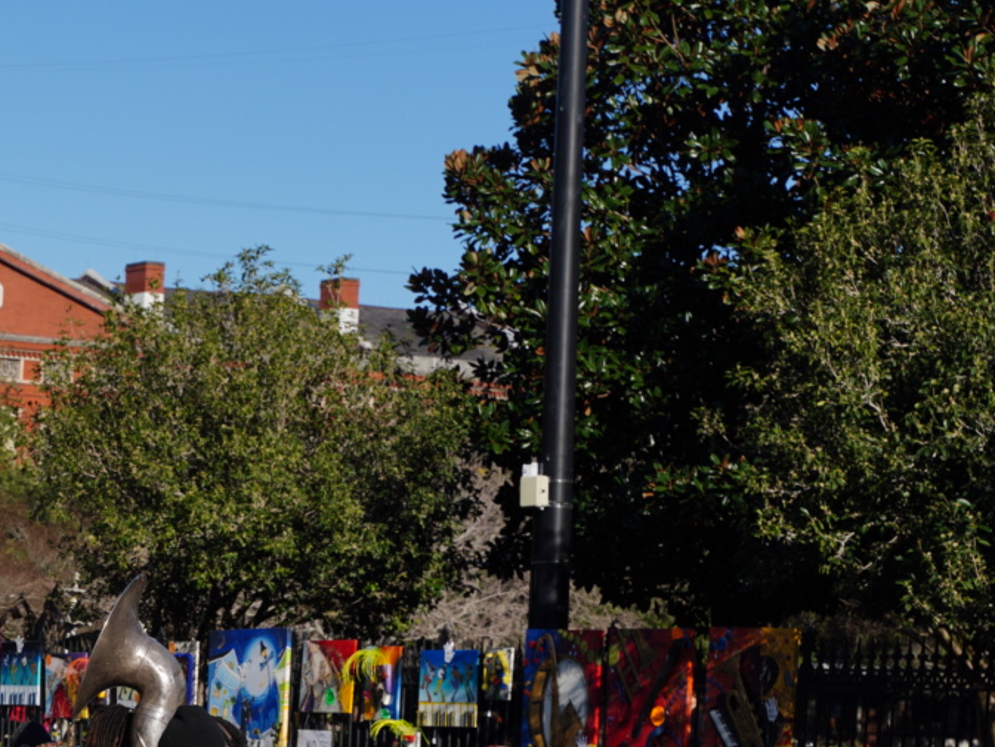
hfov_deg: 14.3
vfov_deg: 10.9
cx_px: -179
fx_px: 3852
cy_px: 790
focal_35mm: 134
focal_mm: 58
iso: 125
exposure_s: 1/1000
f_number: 6.3
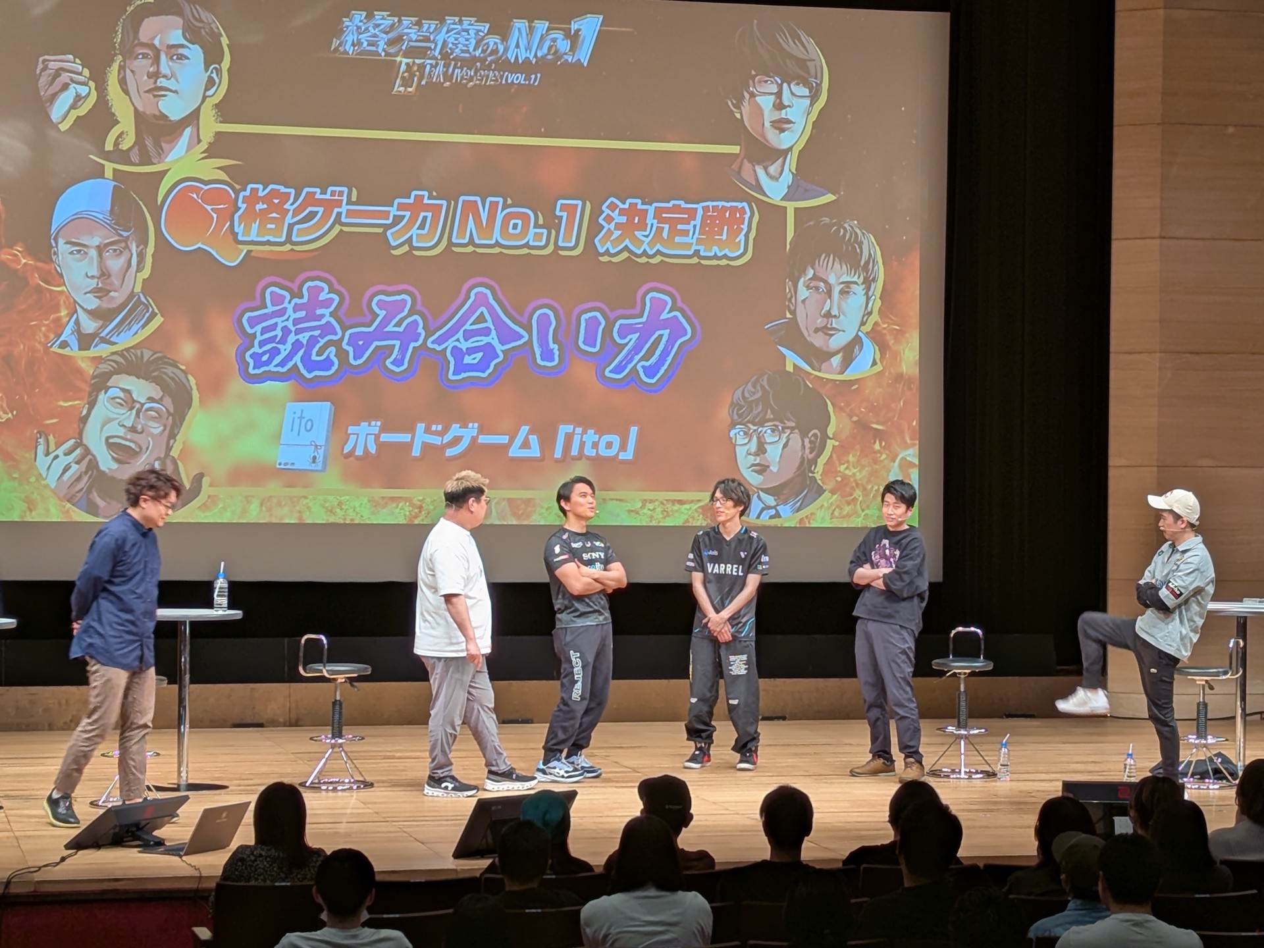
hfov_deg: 39.7
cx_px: 632
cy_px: 474
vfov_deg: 30.3
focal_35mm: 48
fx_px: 1753
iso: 42
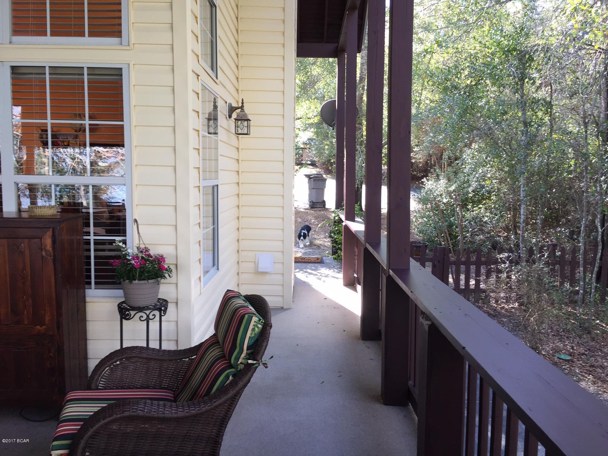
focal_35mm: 29
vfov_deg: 48.2
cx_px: 304
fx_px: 509
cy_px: 228
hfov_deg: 61.7
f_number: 2.2
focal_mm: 4.15
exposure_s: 1/120
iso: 50
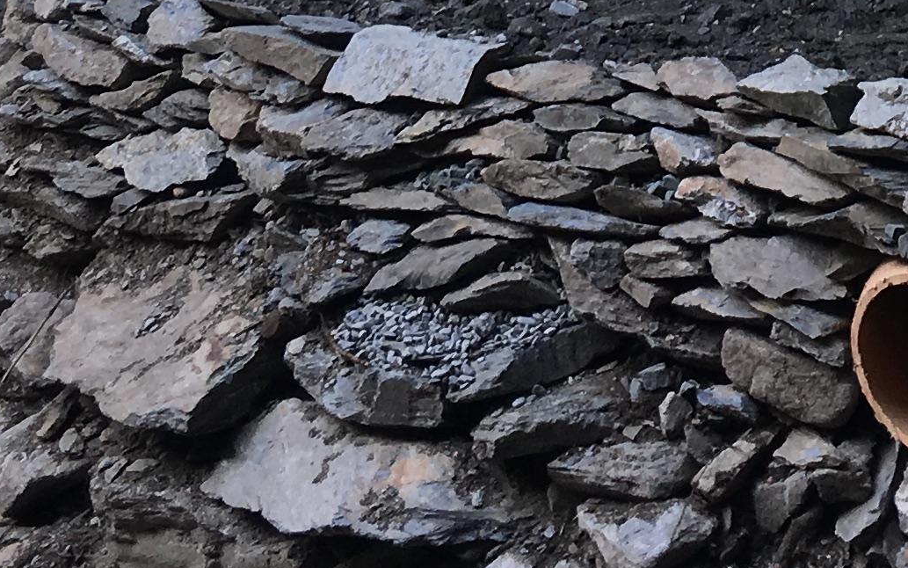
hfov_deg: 17.0
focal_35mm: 120
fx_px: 2970
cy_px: -715
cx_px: 881
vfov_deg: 9.8
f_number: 2.2
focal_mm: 4.15
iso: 25
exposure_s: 1/269
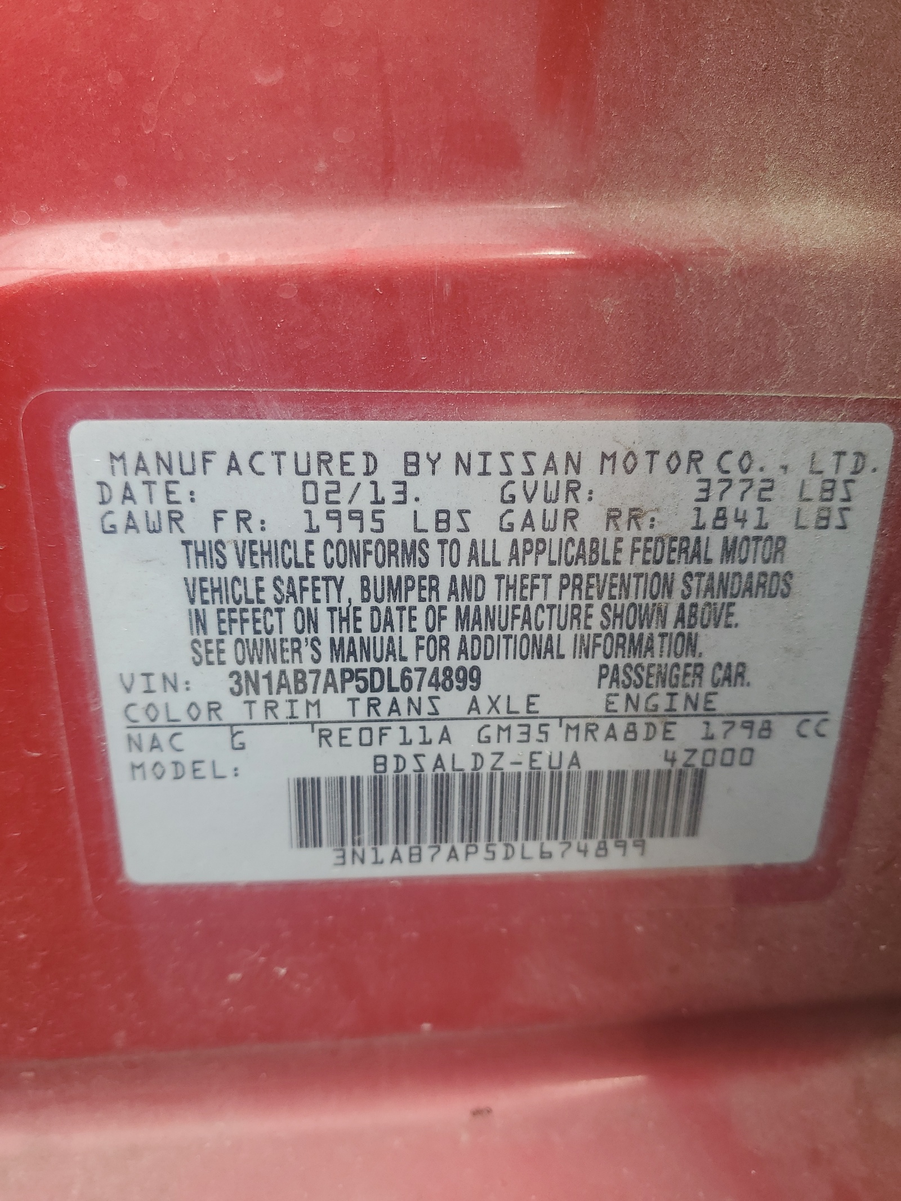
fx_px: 902
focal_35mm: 26
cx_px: 450
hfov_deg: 53.1
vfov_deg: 67.3
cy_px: 600
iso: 50
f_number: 1.5
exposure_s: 1/182
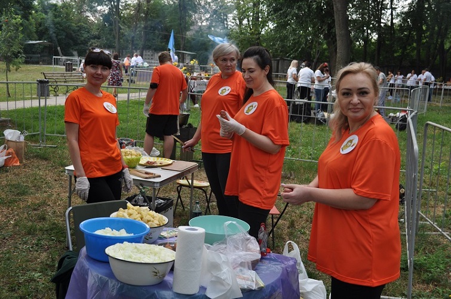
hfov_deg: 46.5
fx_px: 525
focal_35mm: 42
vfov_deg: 31.8
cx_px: 226
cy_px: 150
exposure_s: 1/160
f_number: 5.6
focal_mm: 28
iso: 200
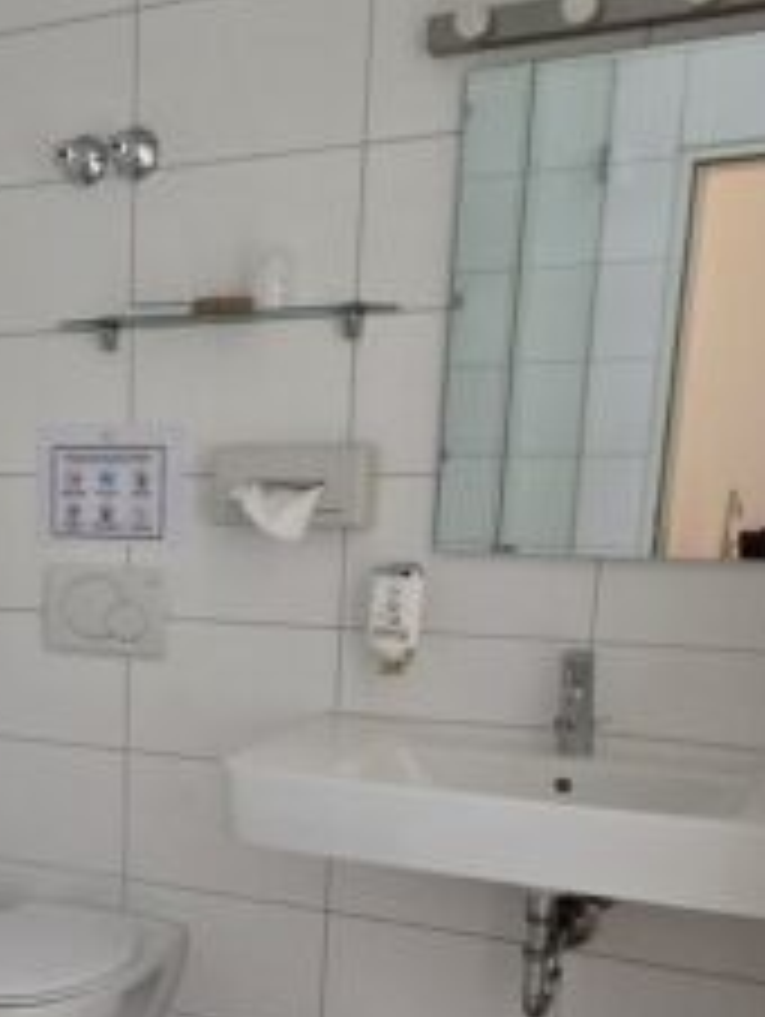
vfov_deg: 39.2
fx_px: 1353
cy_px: 850
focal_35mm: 46
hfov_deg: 29.3
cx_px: -18
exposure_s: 1/60
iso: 640
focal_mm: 2.2
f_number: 2.2
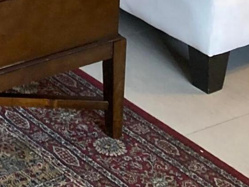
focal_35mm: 149
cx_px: -135
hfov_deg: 12.5
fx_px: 1072
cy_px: -309
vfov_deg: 8.7
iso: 160
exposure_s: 1/60
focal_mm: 3.99
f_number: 1.8
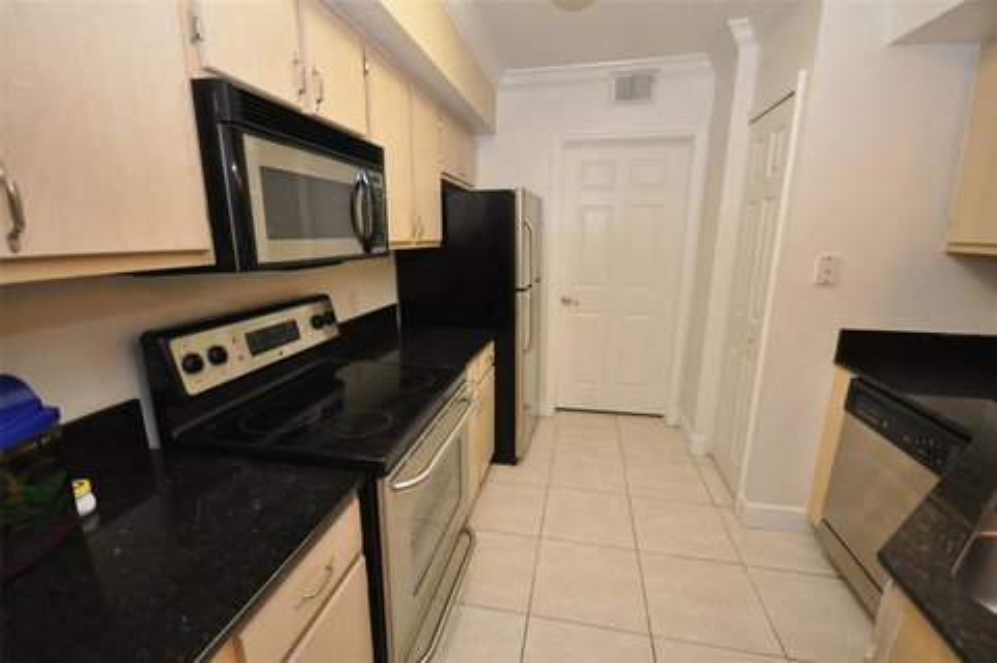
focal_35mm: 15
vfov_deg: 77.2
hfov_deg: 100.4
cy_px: 332
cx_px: 498
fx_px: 415
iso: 800
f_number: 4
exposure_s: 1/60
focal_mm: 10
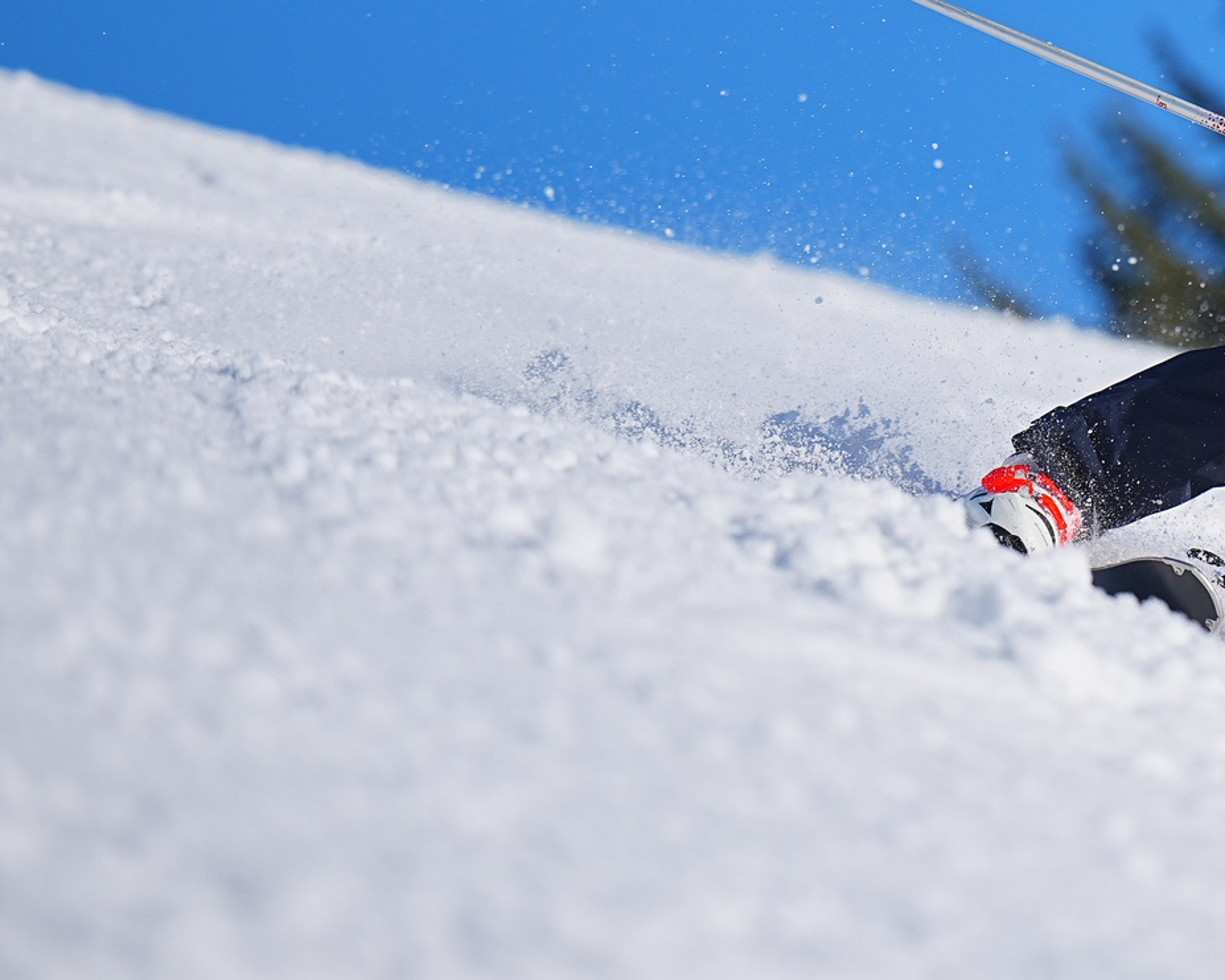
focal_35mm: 342
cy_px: 38
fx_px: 12402
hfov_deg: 5.6
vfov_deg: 4.5
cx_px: 1525
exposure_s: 1/4000
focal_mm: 132
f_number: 2.8
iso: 100
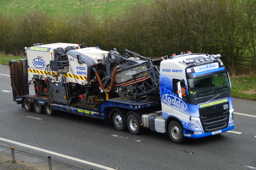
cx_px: 128
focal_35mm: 112
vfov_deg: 12.2
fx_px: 799
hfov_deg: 18.2
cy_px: 85
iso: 800
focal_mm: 75
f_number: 5.6
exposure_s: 1/2000
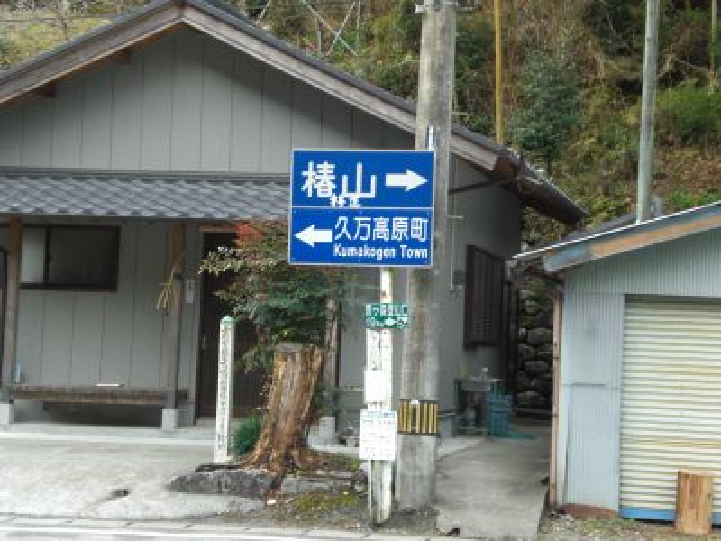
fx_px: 1562
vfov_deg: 19.6
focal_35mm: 75
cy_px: 270
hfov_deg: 26.0
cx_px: 360
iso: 200
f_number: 4.5
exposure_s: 1/60
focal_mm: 12.47
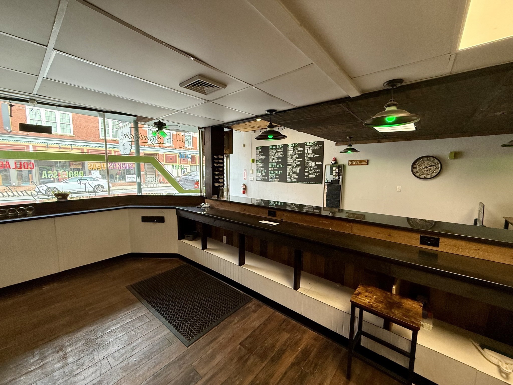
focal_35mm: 14
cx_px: 256
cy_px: 192
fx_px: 207
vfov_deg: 85.7
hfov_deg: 102.1
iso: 200
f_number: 2.2
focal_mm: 2.22
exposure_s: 1/120
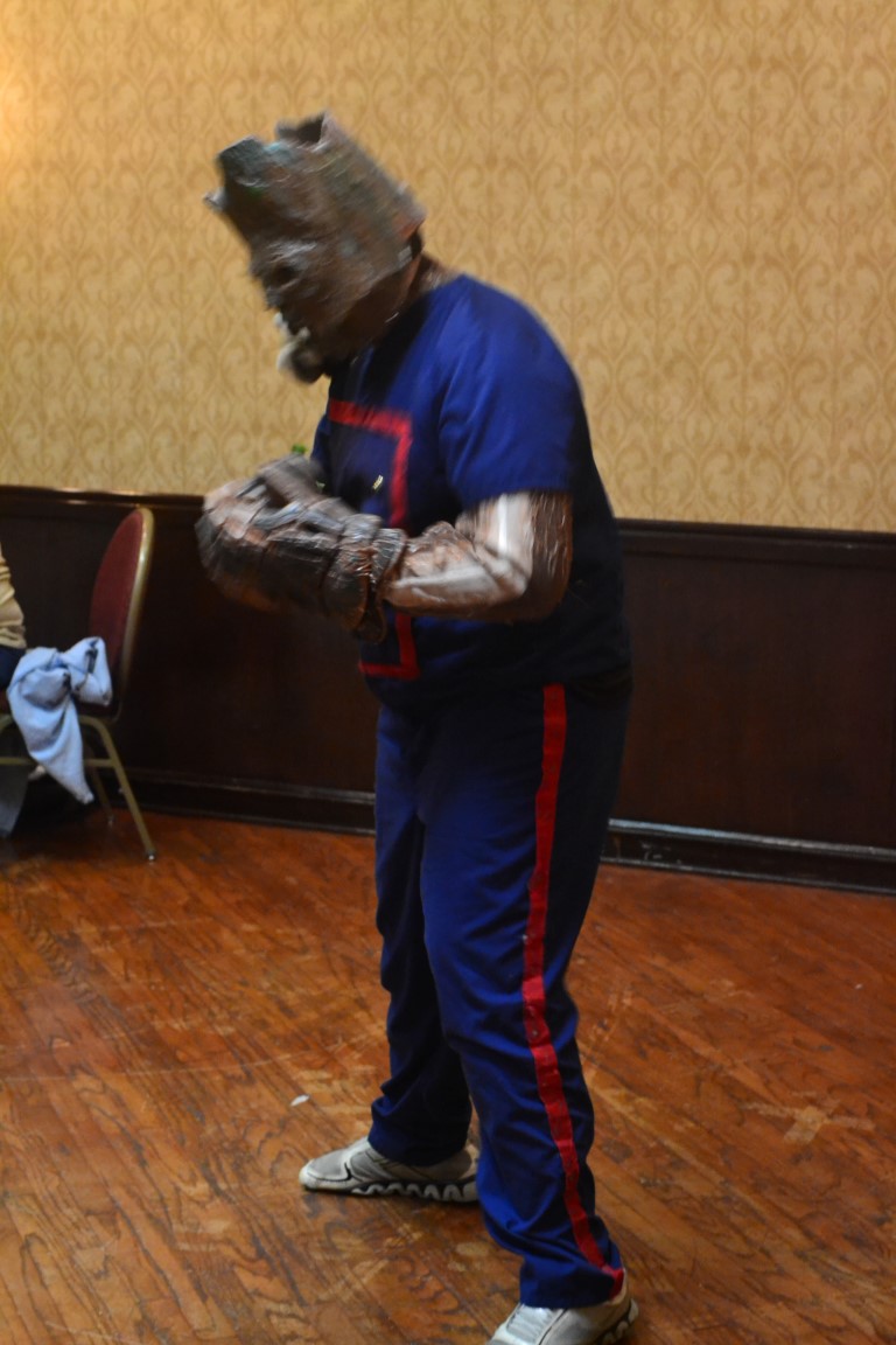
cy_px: 672
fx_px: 2352
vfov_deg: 31.9
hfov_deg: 21.6
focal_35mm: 63
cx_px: 448
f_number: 5.3
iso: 3200
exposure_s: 1/15
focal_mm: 42
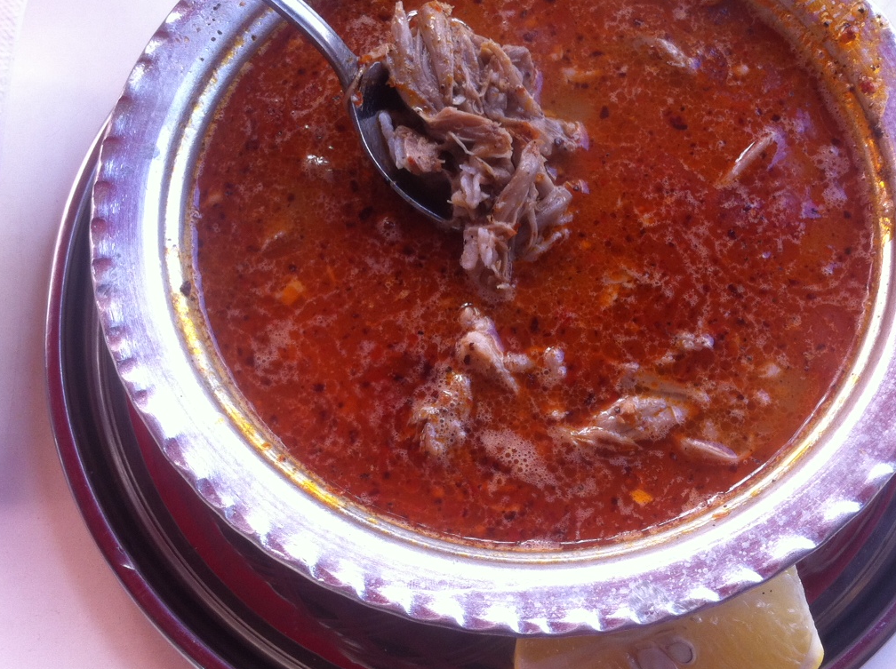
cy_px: 327
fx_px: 1163
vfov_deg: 32.1
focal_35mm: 45
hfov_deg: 42.1
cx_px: 488
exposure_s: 1/30
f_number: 2.8
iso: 100
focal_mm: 3.85
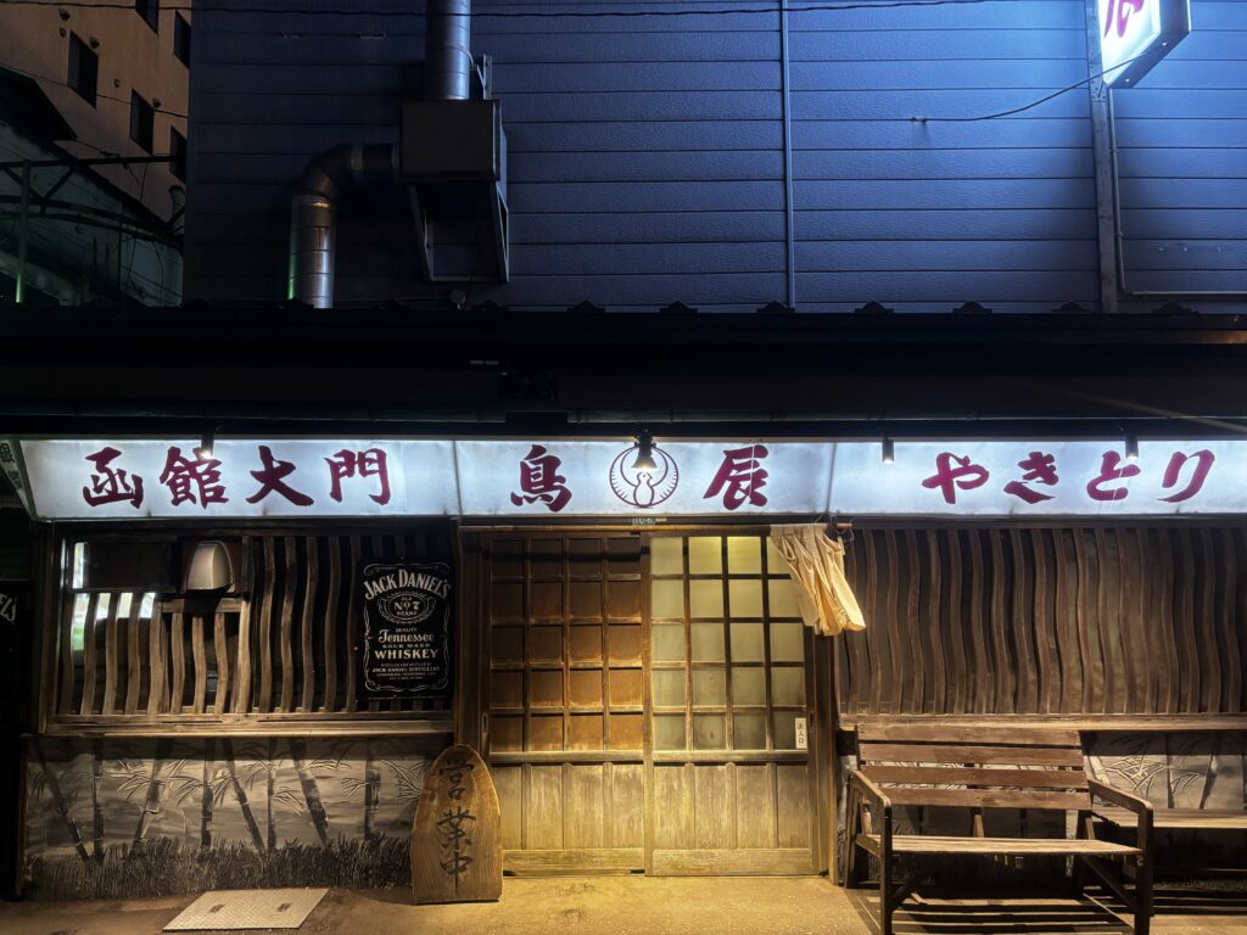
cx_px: 624
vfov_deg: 53.1
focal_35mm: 26
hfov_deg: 67.3
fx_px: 937
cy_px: 468
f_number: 1.6
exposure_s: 1/50
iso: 500
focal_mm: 5.96
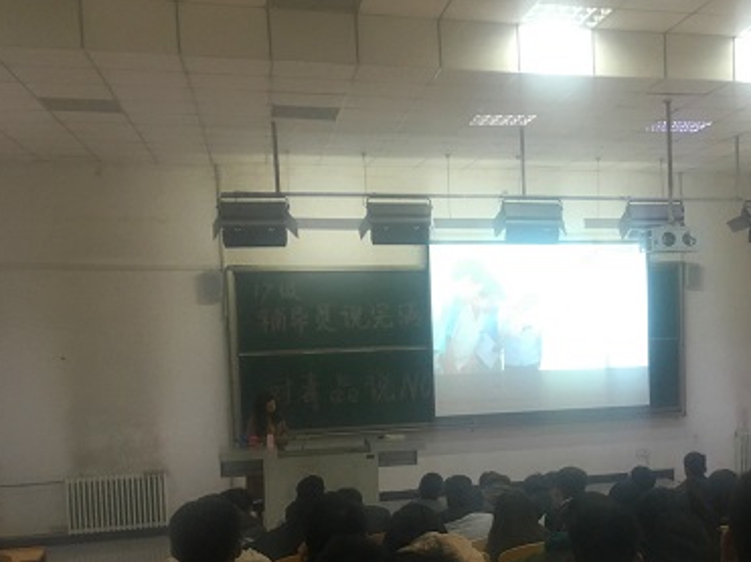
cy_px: 370
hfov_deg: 36.4
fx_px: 1084
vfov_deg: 28.9
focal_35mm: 50
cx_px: 636
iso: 125
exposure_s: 1/33
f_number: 2.2
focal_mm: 4.15
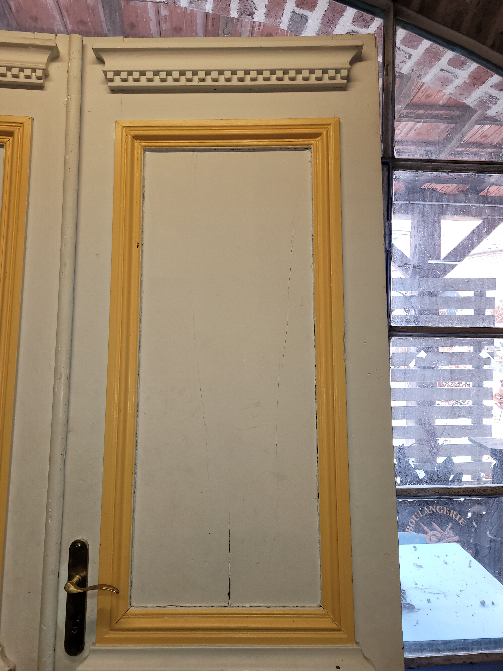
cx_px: 252
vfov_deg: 67.3
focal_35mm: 26
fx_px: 504
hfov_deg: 53.1
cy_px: 336
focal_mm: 5.4
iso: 50
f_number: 1.8
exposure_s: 1/50
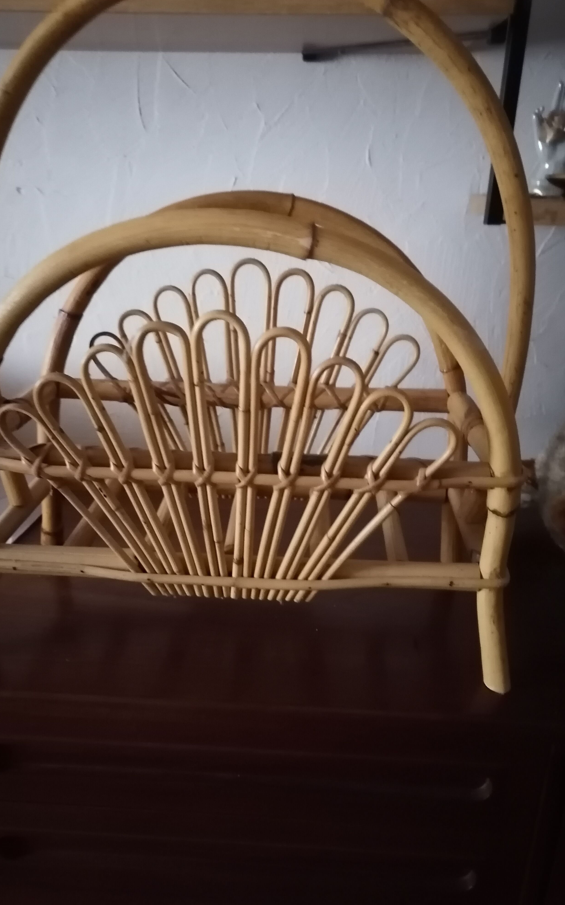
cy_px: 456
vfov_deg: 64.6
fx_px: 715
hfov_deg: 43.1
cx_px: 261
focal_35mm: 29
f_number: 1.8
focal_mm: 5.3
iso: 2000
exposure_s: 1/14.3
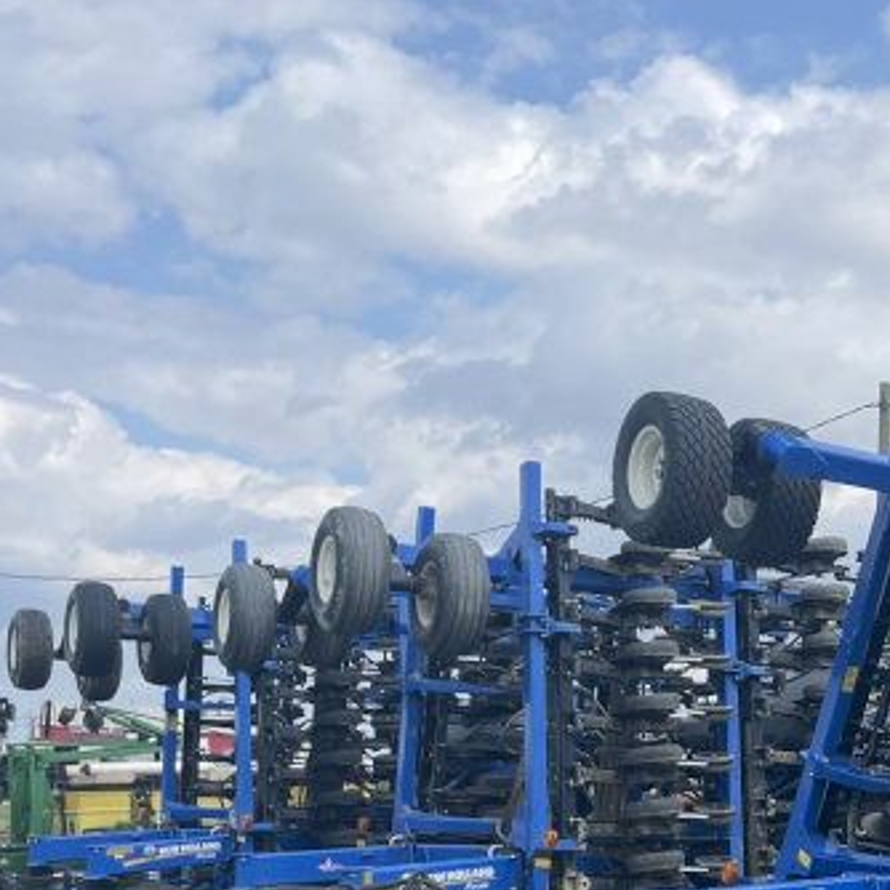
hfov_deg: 28.5
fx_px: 1600
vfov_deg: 29.8
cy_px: 794
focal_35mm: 55
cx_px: 959
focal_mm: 4.2
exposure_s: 1/3125
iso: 32
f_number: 1.6
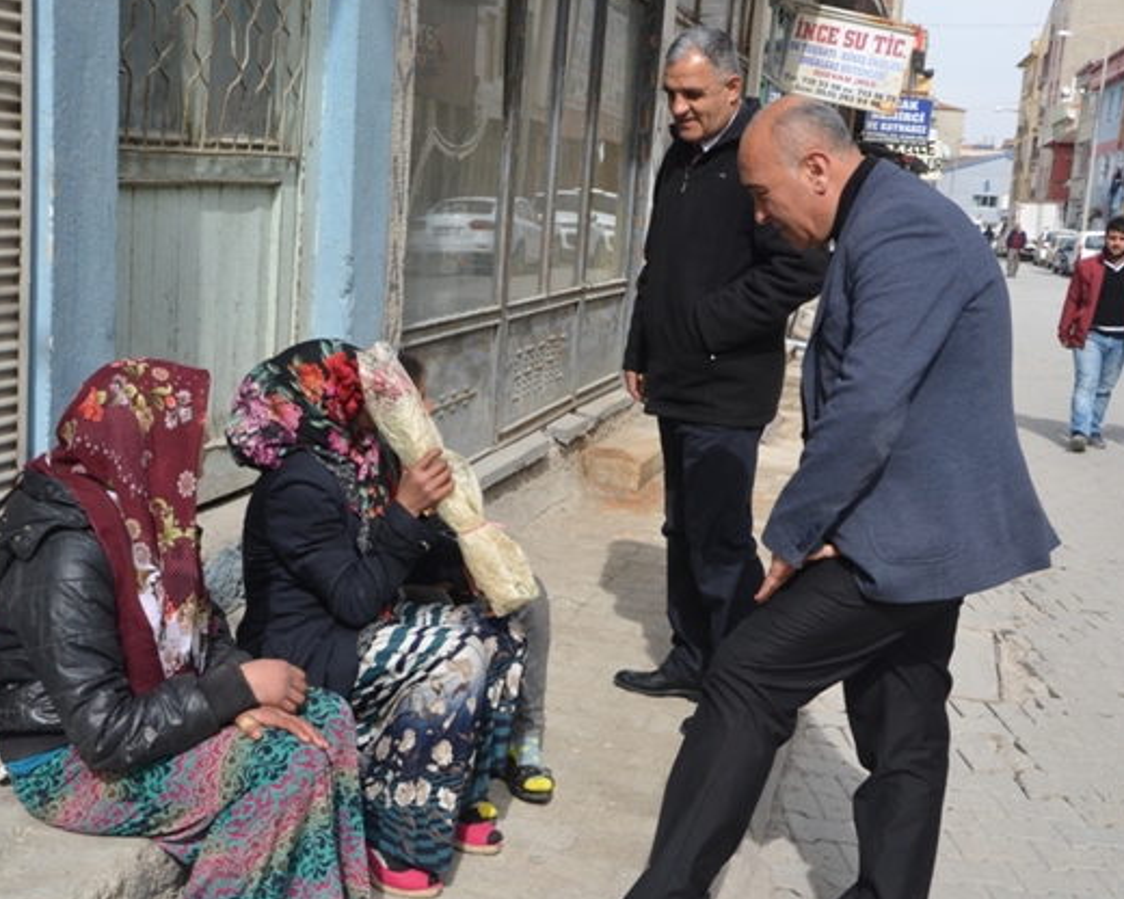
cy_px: 447
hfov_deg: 41.1
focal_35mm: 45
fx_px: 1497
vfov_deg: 33.4
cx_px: 530
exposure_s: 1/250
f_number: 8
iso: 180
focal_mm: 26
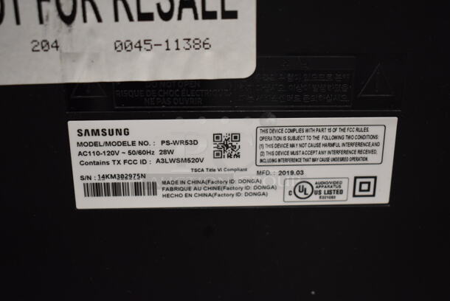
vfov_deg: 26.5
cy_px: 150
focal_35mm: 51
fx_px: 638
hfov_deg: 38.8
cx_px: 225
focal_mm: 34
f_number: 4.5
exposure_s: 1/60
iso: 1100
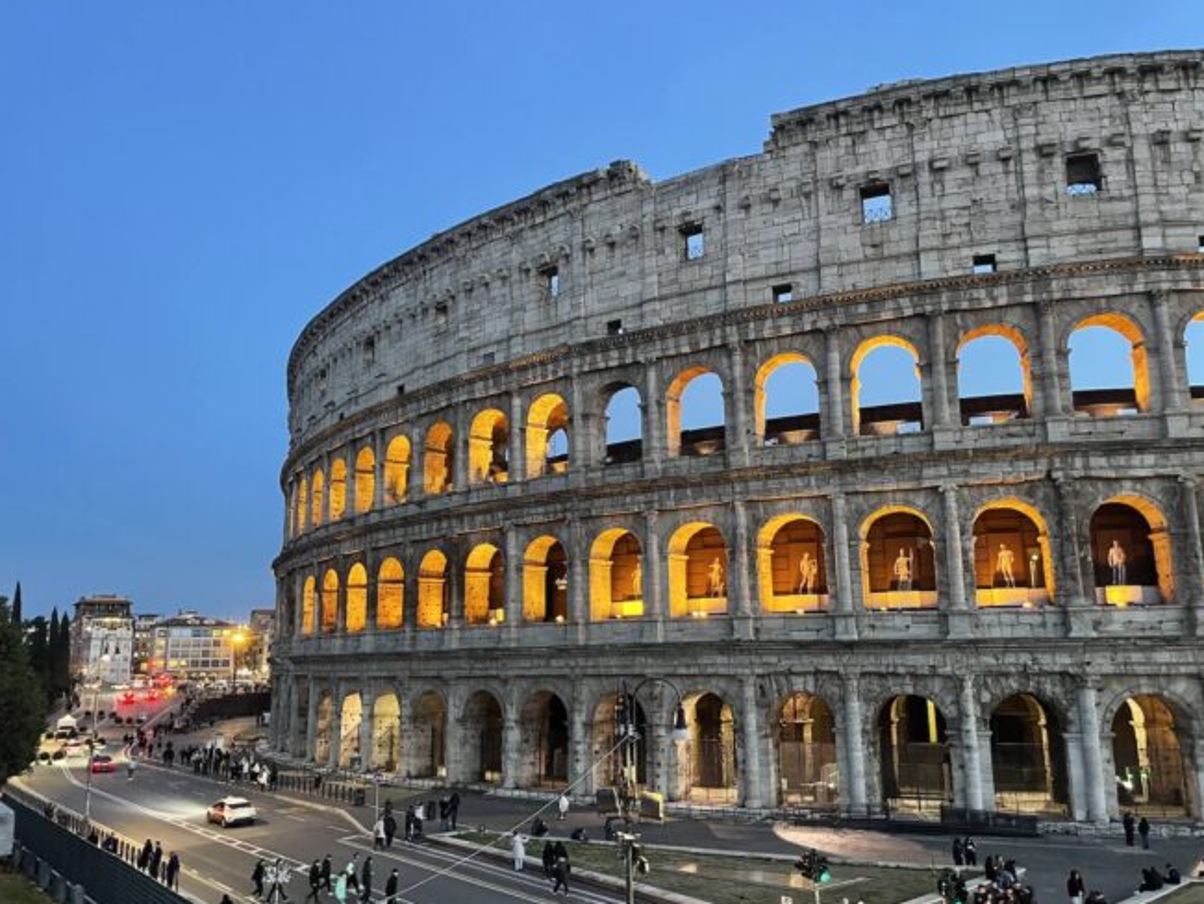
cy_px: 479
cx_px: 596
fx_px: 974
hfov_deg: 63.4
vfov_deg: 49.7
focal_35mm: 28
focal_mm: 4.2
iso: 500
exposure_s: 1/25
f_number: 1.6
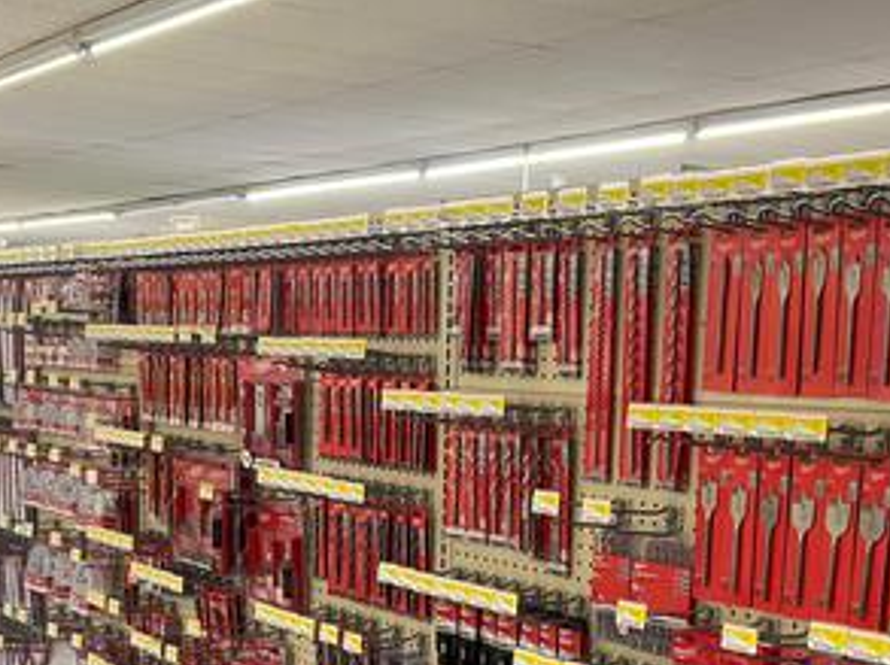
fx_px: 1412
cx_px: 433
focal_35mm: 55
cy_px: 553
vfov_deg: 25.9
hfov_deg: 35.0
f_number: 1.8
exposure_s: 1/60
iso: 200
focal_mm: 4.25
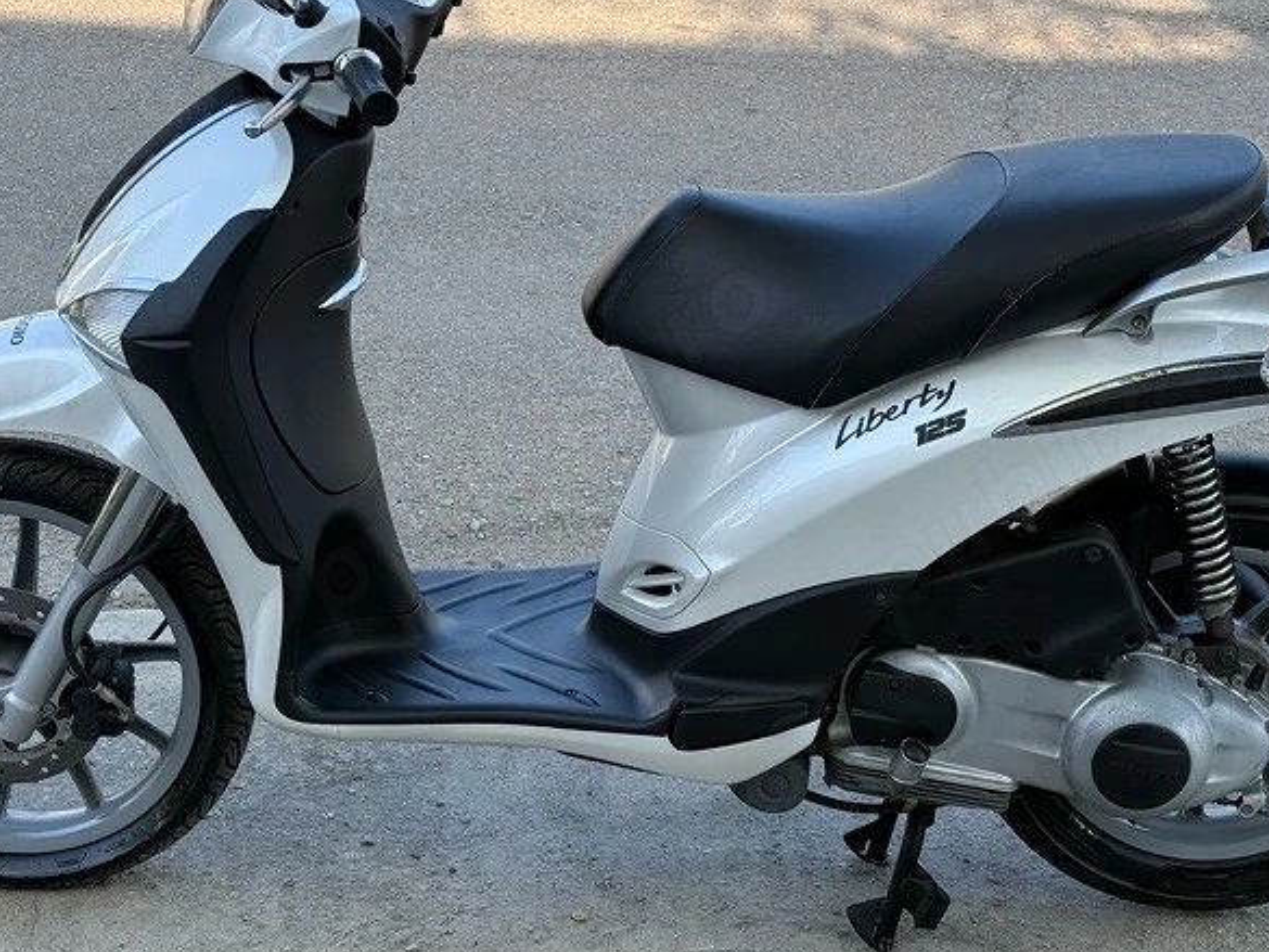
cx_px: 679
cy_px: 458
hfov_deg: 23.8
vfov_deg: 18.0
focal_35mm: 82
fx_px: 3007
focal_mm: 6.76
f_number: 1.78
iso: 80
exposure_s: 1/1013
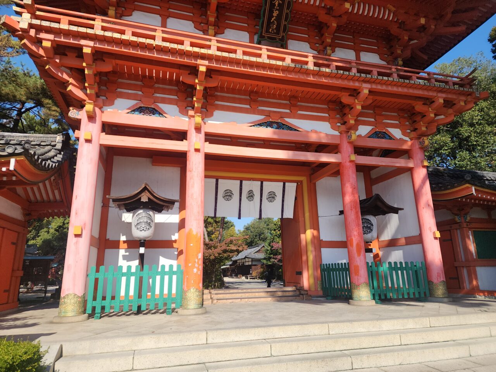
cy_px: 186
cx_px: 248
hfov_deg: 73.9
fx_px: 330
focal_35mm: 23
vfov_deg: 58.9
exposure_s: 1/902
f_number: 1.8
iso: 12
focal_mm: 6.4
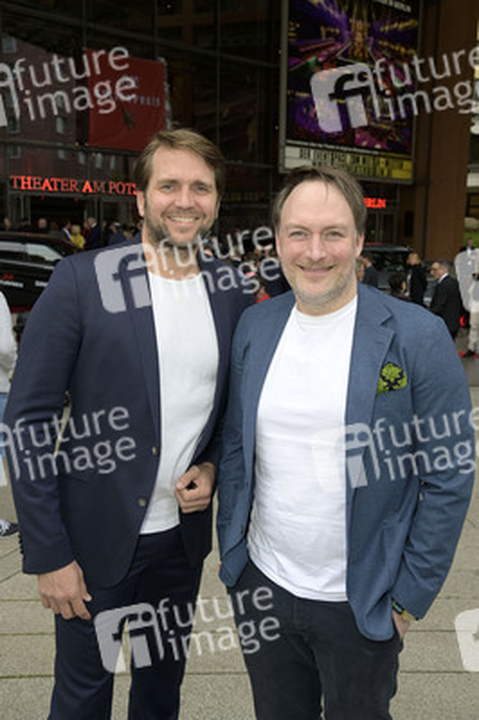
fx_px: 640
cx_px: 240
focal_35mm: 32
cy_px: 360
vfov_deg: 58.8
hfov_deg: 41.0
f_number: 5.6
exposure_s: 1/250
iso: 640
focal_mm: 32
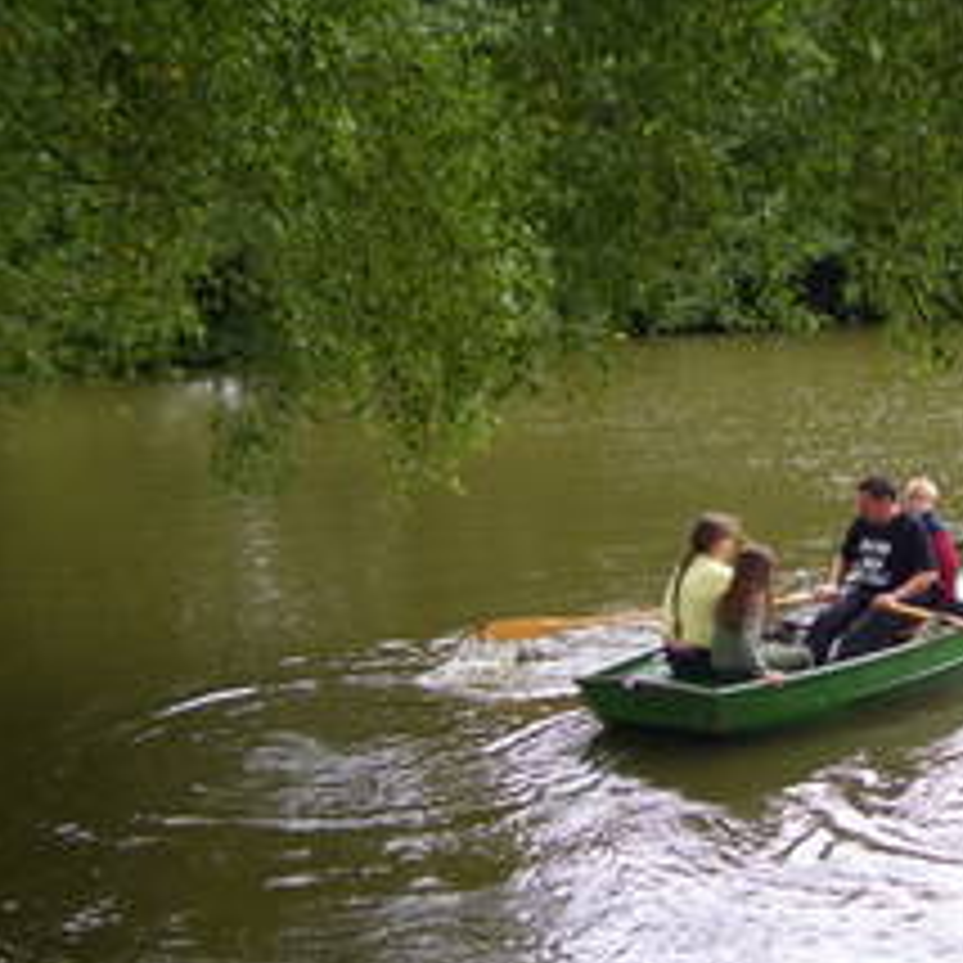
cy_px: 522
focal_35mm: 61
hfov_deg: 27.4
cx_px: 819
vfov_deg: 28.1
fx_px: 1920
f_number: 2.7
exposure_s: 1/125
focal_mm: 6
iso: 80
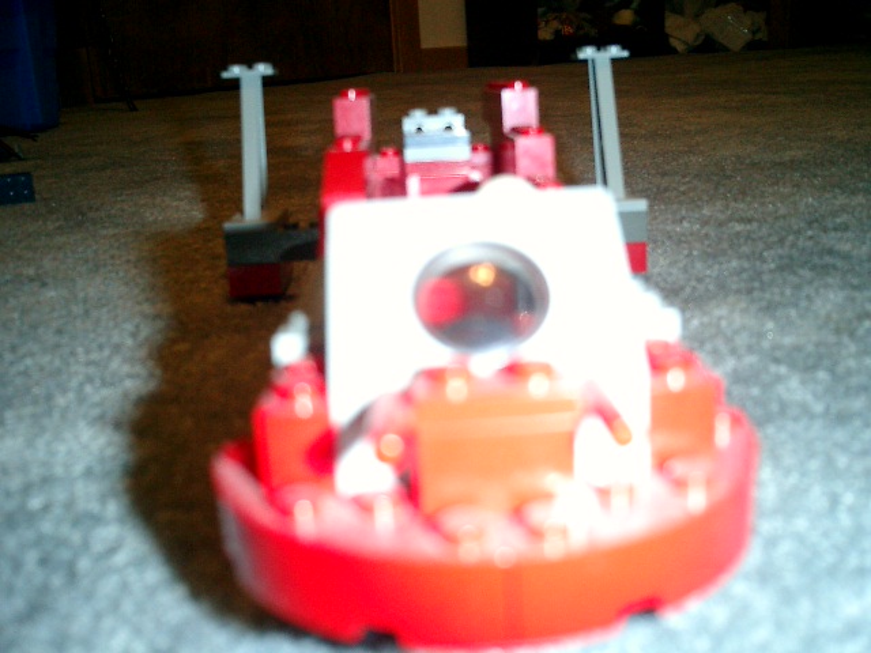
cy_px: 326
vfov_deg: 39.7
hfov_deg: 51.4
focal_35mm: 36
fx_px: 906
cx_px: 436
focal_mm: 7.5
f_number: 3.2
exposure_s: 1/30
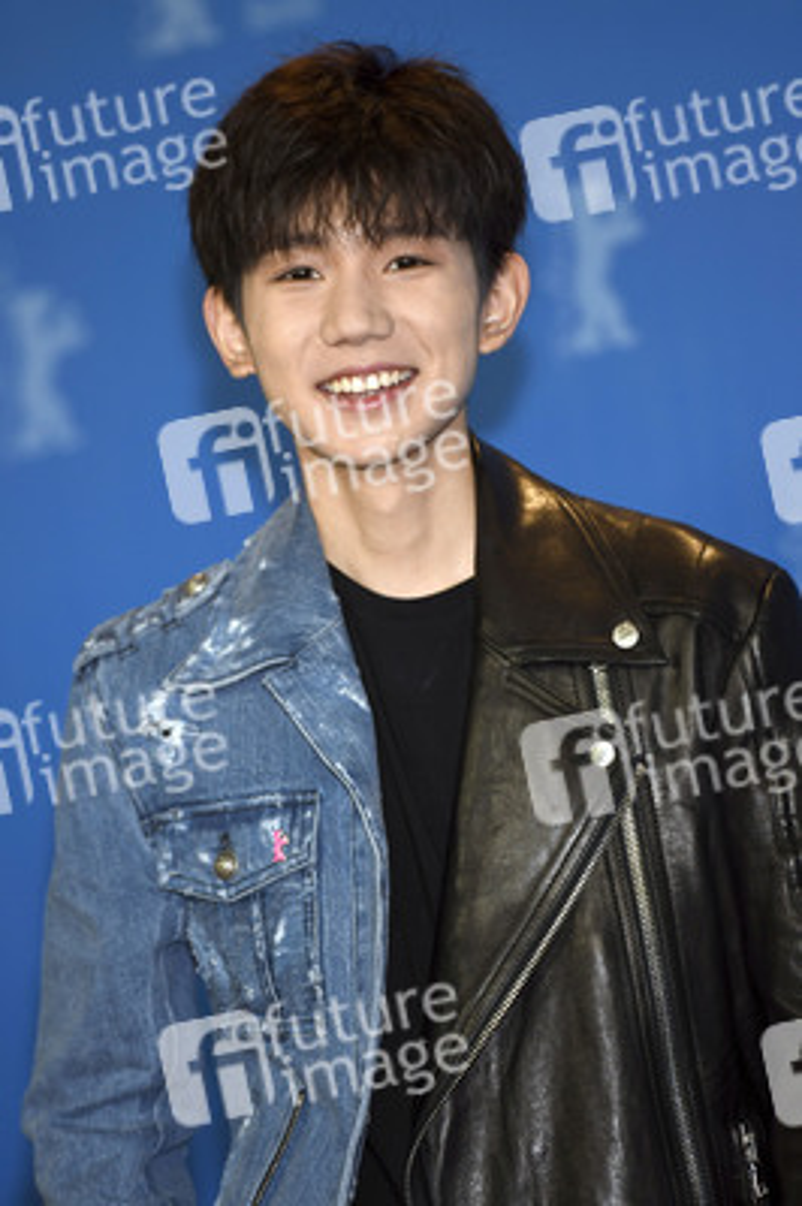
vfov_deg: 10.3
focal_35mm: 200
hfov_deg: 6.9
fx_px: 6694
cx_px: 401
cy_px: 603
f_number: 3.5
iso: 800
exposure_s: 1/400
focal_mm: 200
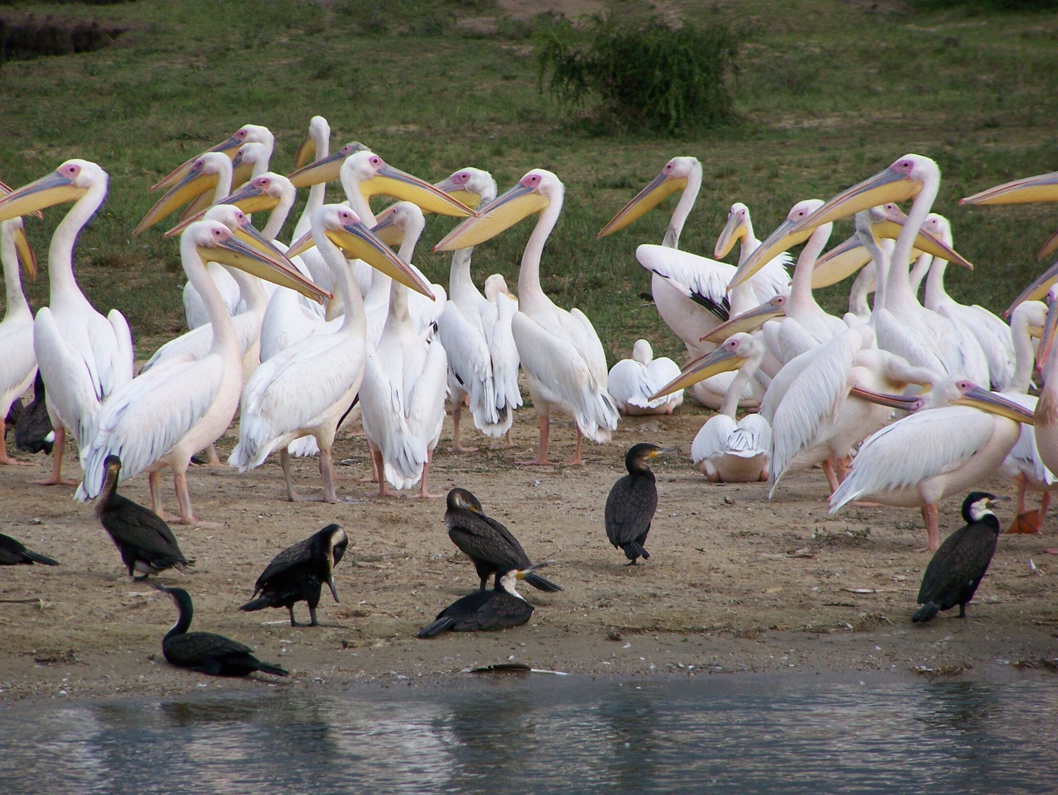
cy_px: 398
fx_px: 10919
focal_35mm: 357
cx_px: 529
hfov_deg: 5.5
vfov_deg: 4.2
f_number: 3.5
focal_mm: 59.2
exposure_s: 1/800
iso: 80
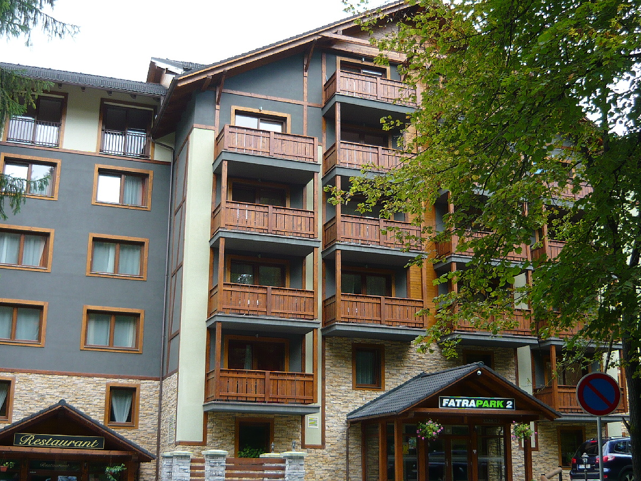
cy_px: 249
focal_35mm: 42
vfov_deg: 34.3
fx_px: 778
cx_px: 284
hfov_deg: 44.7
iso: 100
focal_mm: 5.5
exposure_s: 1/80
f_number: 2.8
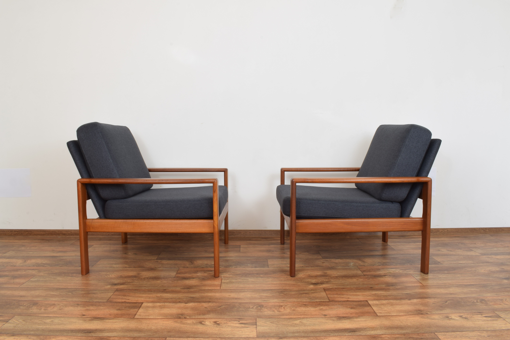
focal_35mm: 30
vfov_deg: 43.6
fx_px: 425
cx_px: 255
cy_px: 170
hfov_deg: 61.9
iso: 100
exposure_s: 4
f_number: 22
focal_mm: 20
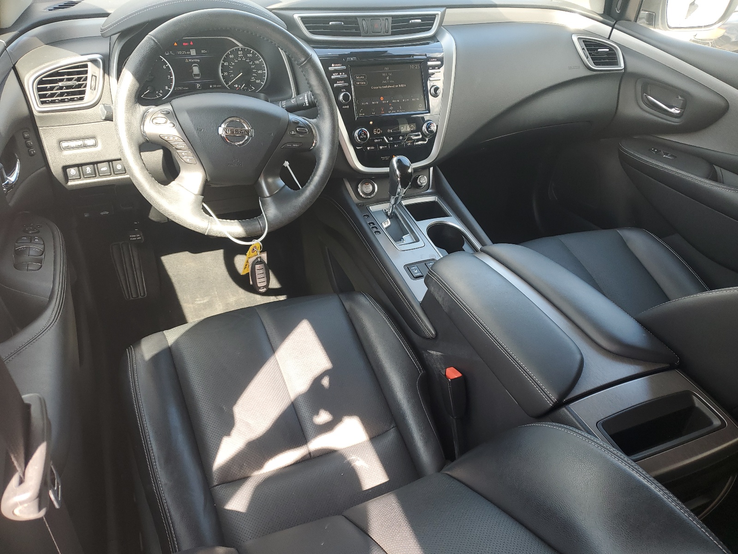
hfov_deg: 67.3
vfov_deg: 53.1
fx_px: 554
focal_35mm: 26
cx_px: 369
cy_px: 277
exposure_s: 1/182
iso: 50
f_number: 1.5
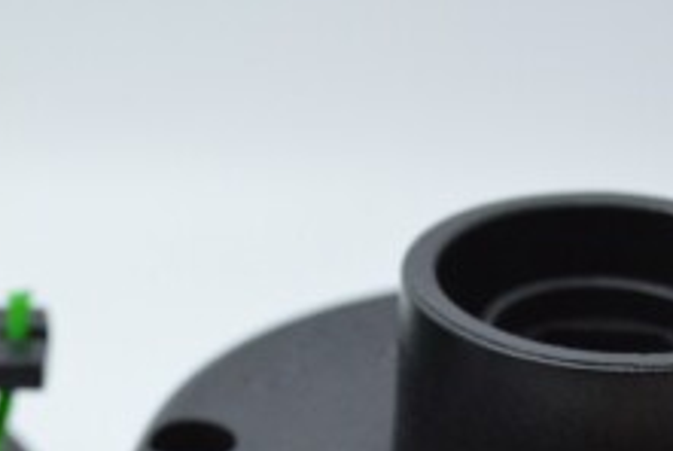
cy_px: 629
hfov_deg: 12.0
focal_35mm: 171
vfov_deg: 7.9
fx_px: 3194
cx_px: 122
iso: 400
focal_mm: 35
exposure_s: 1/80
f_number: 4.5
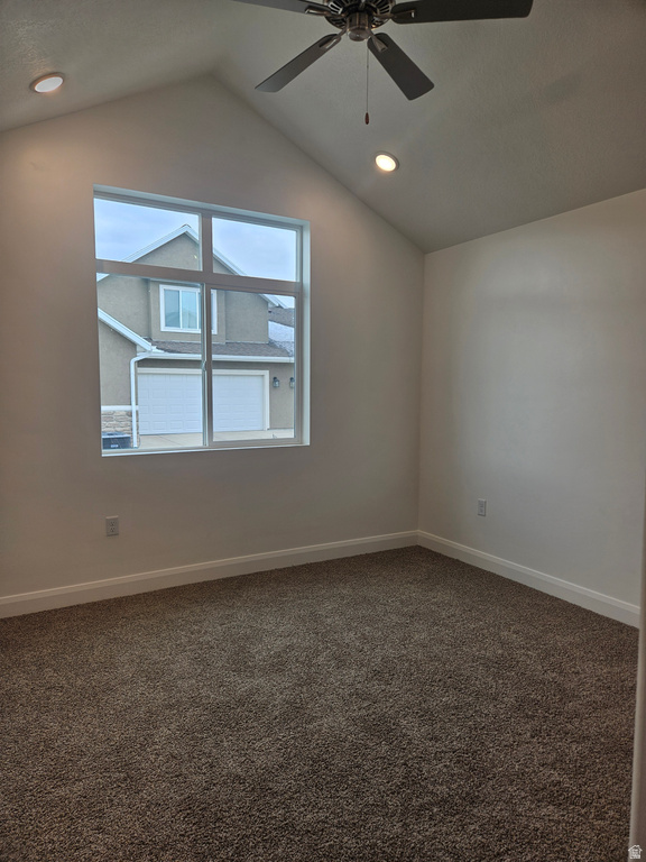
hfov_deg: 58.9
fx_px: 572
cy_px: 431
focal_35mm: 23
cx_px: 323
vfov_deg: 73.9
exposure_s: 1/152
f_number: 1.8
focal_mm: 5.4
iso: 25
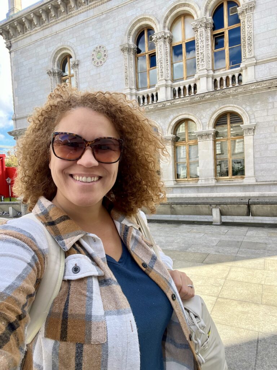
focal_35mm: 23
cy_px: 185
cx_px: 138
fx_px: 245
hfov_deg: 58.9
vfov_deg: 73.9
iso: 32
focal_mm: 2.71
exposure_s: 1/190
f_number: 2.2
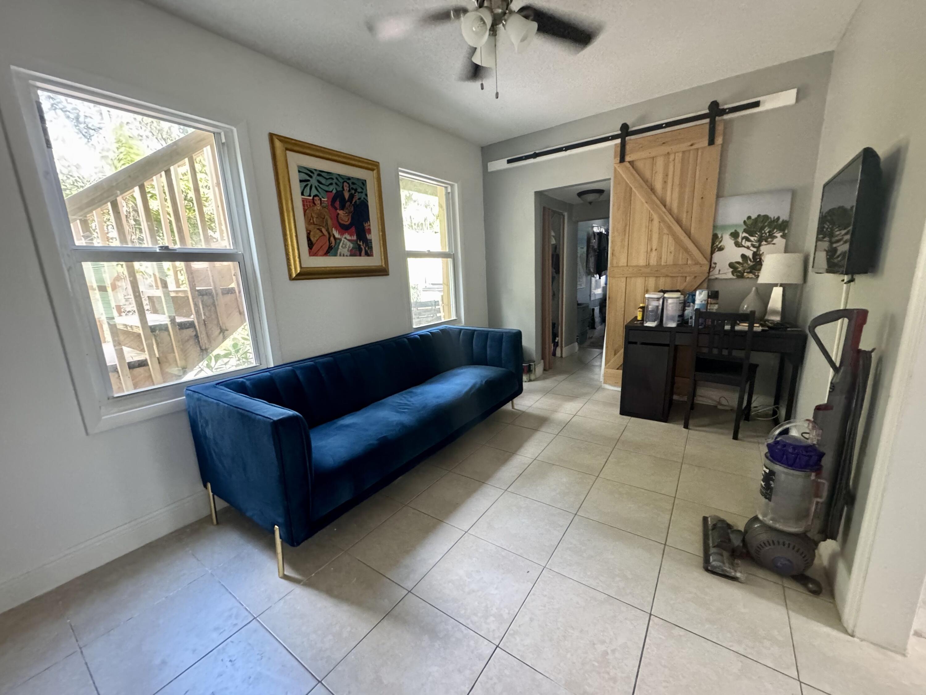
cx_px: 463
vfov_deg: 85.7
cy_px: 348
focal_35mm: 14
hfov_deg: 102.1
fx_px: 375
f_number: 2.2
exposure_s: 1/60
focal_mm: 2.22
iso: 1000
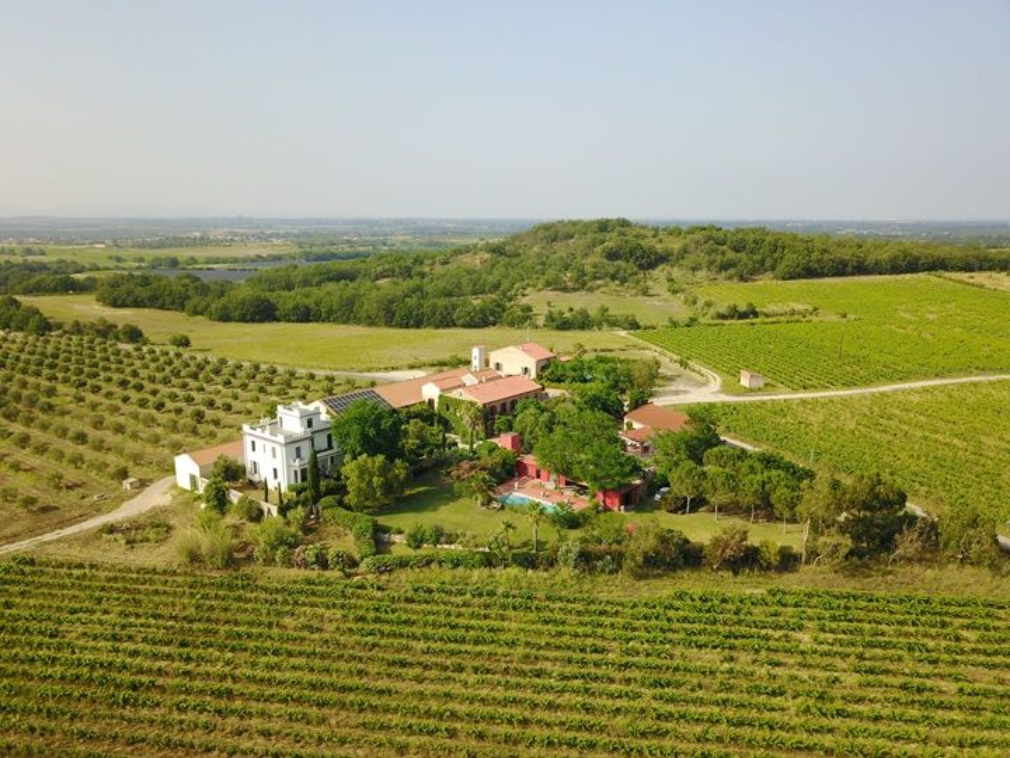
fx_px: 759
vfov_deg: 53.1
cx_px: 505
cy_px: 379
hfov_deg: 67.3
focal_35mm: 26
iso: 100
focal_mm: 4.73
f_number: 2.2
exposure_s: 1/745
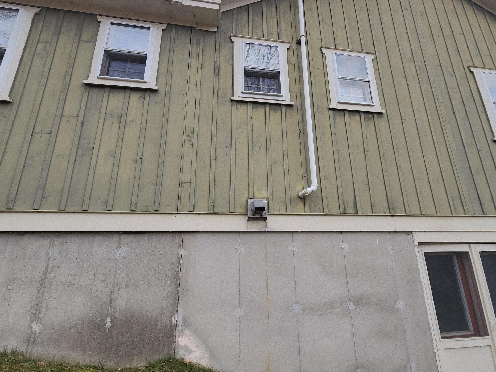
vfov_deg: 81.7
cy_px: 176
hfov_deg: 98.1
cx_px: 255
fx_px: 215
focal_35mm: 15
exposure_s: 1/129
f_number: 2.2
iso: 50
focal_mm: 2.2
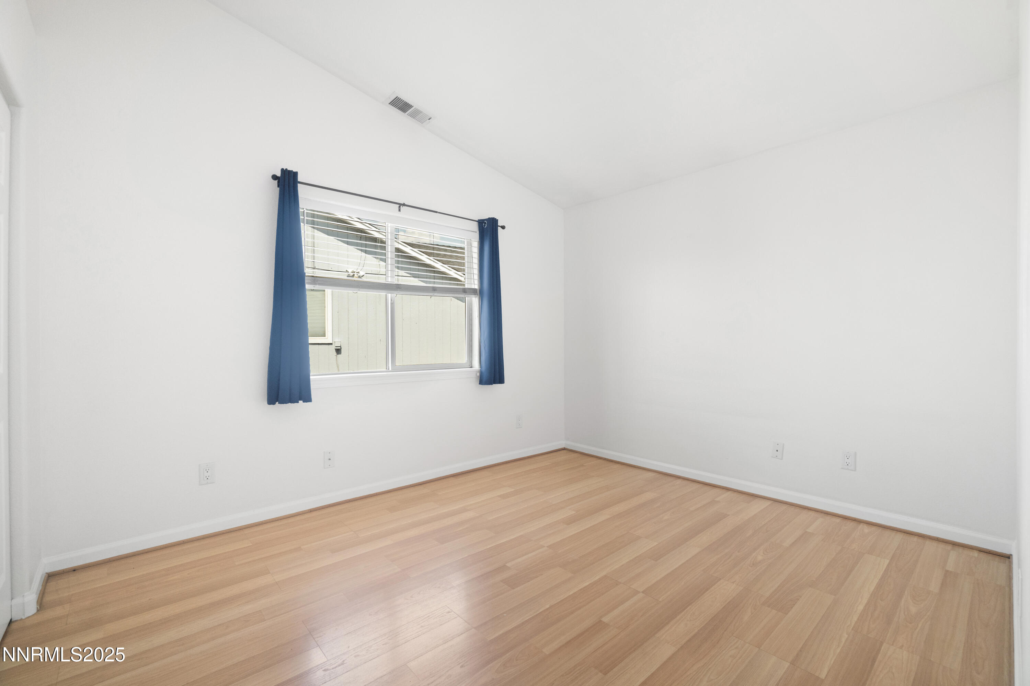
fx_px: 429
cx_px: 515
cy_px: 343
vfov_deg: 77.3
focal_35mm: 15
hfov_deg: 100.4
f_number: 7.1
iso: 1600
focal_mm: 10
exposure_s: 1/60
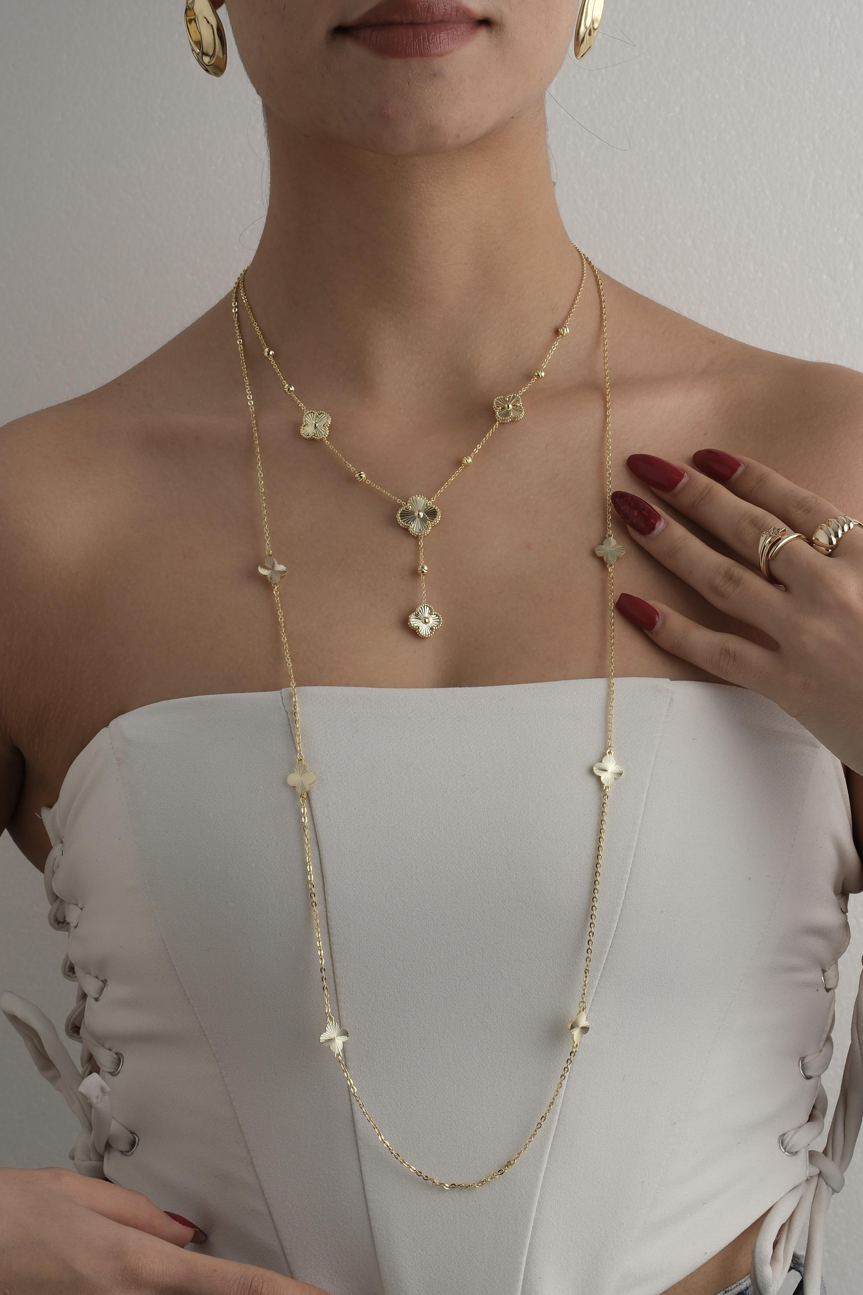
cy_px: 648
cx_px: 432
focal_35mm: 120
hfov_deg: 11.4
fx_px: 4314
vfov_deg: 17.1
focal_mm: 80
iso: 160
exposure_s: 1/200
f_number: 11
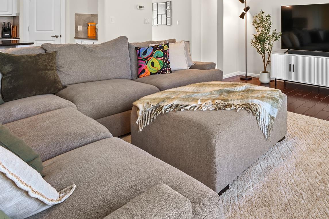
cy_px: 28
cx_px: 262
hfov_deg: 65.3
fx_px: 228
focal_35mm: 25
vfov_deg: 46.8
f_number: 14
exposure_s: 1
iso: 200
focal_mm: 14
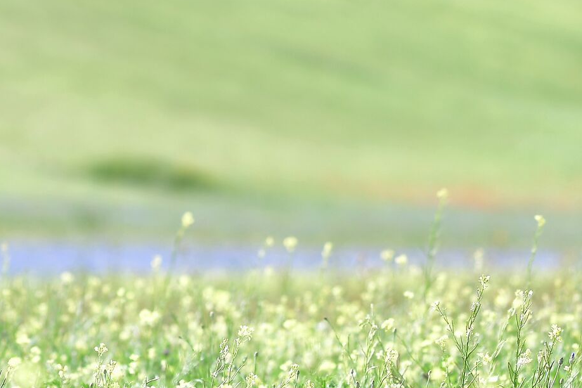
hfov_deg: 6.2
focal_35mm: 332
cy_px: 99
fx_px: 5367
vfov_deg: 4.1
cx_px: 230
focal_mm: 85
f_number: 2.2
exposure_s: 1/1000
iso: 100
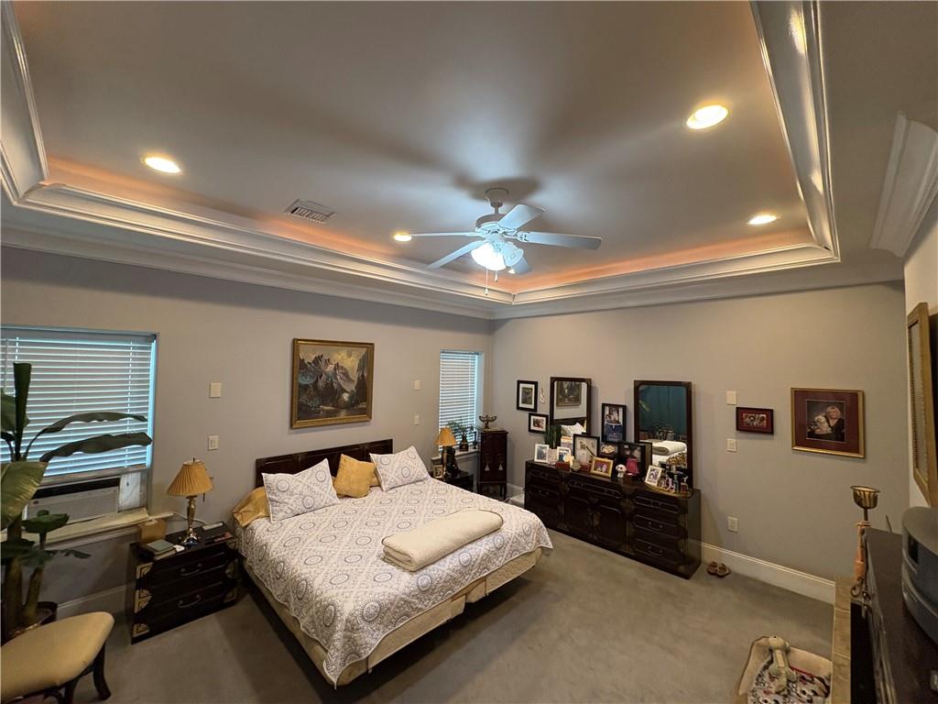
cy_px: 352
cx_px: 469
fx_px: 379
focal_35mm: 14
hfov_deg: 102.1
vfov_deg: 85.7
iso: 250
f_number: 2.2
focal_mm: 2.22
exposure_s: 1/60
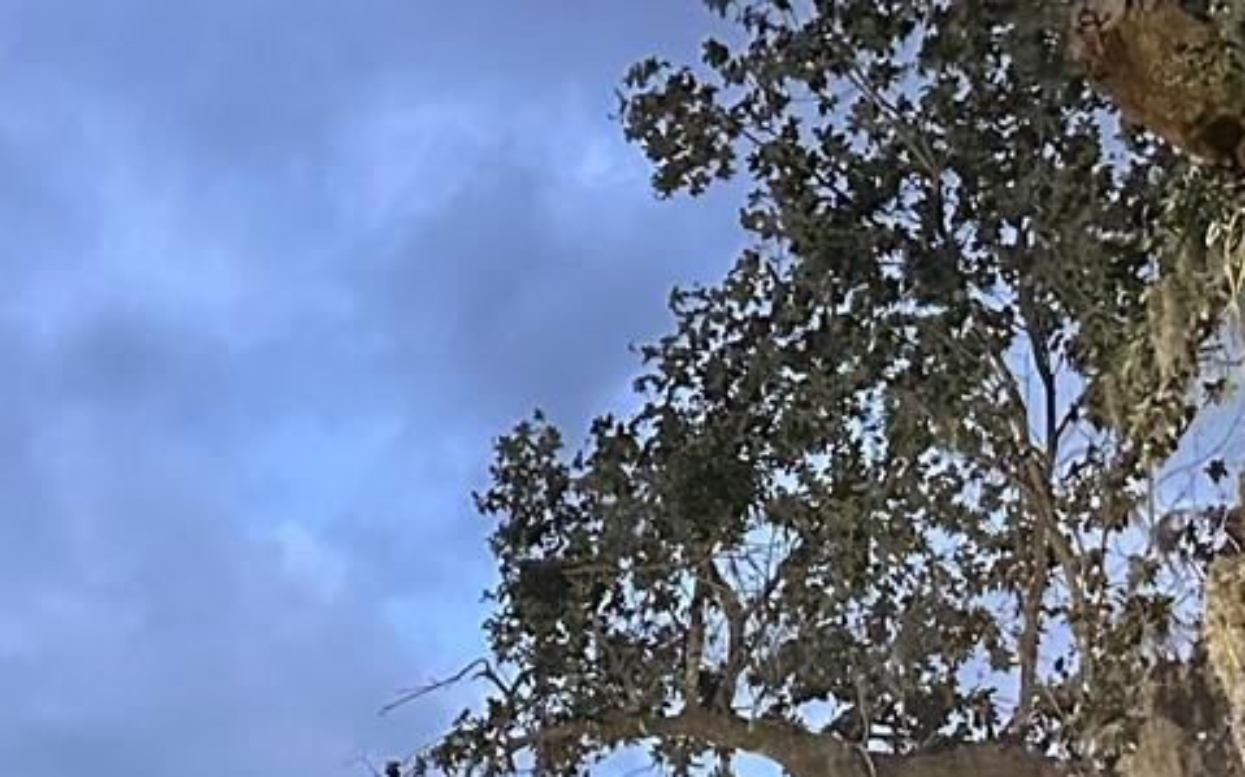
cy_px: 1434
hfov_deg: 23.4
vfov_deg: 13.6
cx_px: 21
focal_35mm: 85
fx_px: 2883
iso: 1000
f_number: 1.78
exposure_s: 1/40
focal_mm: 6.86
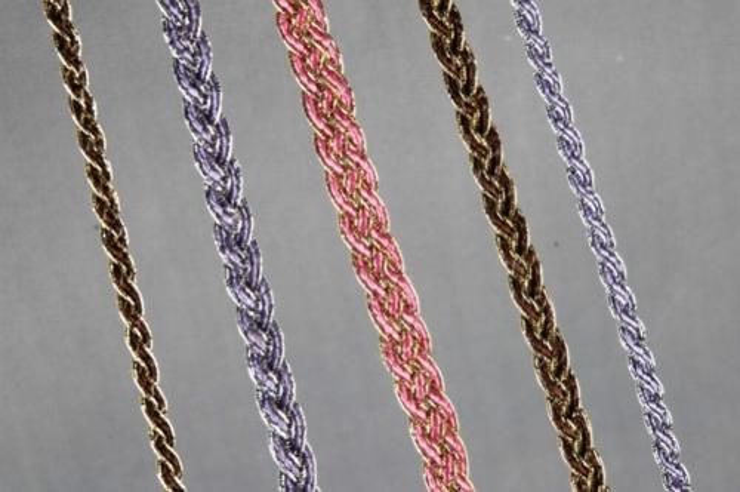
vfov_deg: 13.0
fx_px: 2156
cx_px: 370
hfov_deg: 19.5
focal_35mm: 105
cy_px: 246
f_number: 13
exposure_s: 1/125
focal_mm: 70
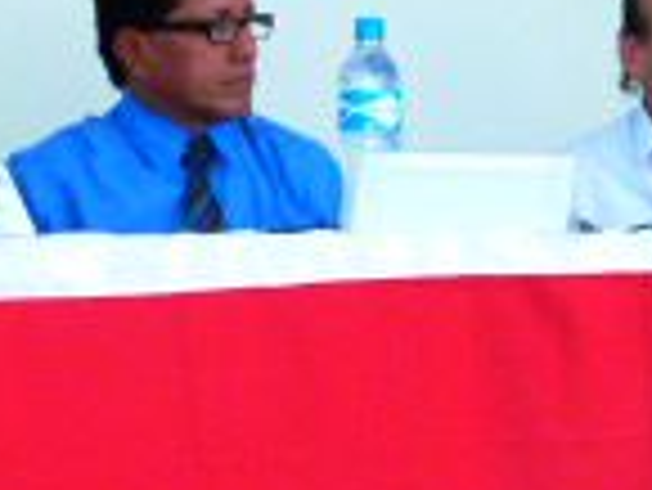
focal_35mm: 203
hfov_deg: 9.5
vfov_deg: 7.3
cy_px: 333
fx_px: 3827
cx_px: 962
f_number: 3.2
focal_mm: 8.3
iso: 400
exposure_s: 1/10
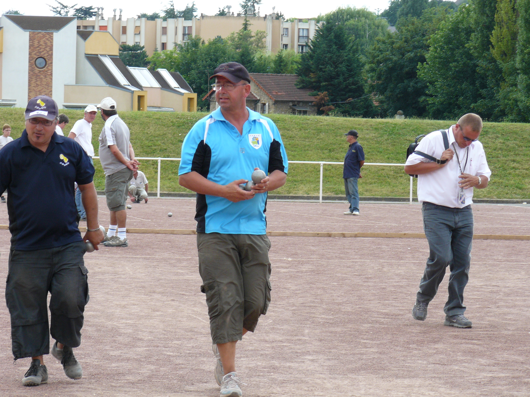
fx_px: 2465
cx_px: 265
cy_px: 198
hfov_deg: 12.3
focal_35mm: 161
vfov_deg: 9.2
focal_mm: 26.8
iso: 100
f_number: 4.5
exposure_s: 1/200
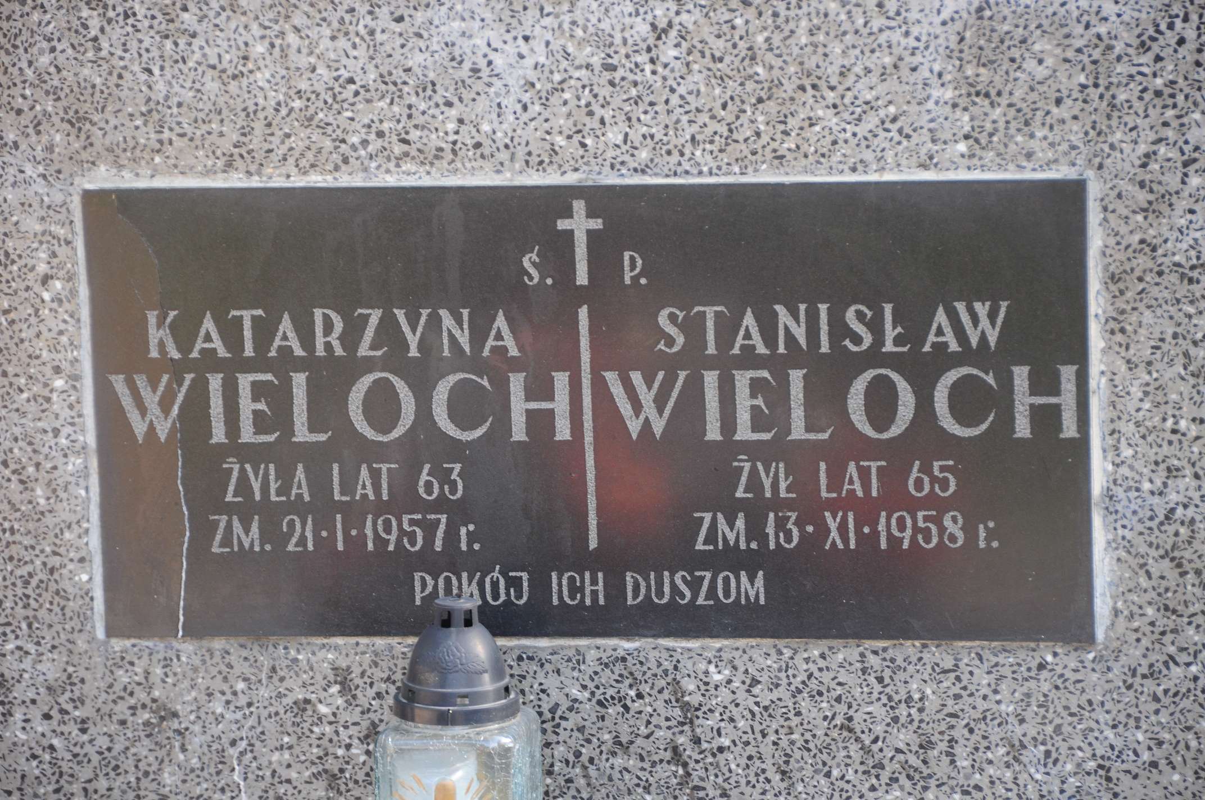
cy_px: 400
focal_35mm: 195
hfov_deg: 10.6
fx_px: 6519
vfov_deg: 7.0
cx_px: 602
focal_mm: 130
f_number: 5.6
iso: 250
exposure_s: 1/60
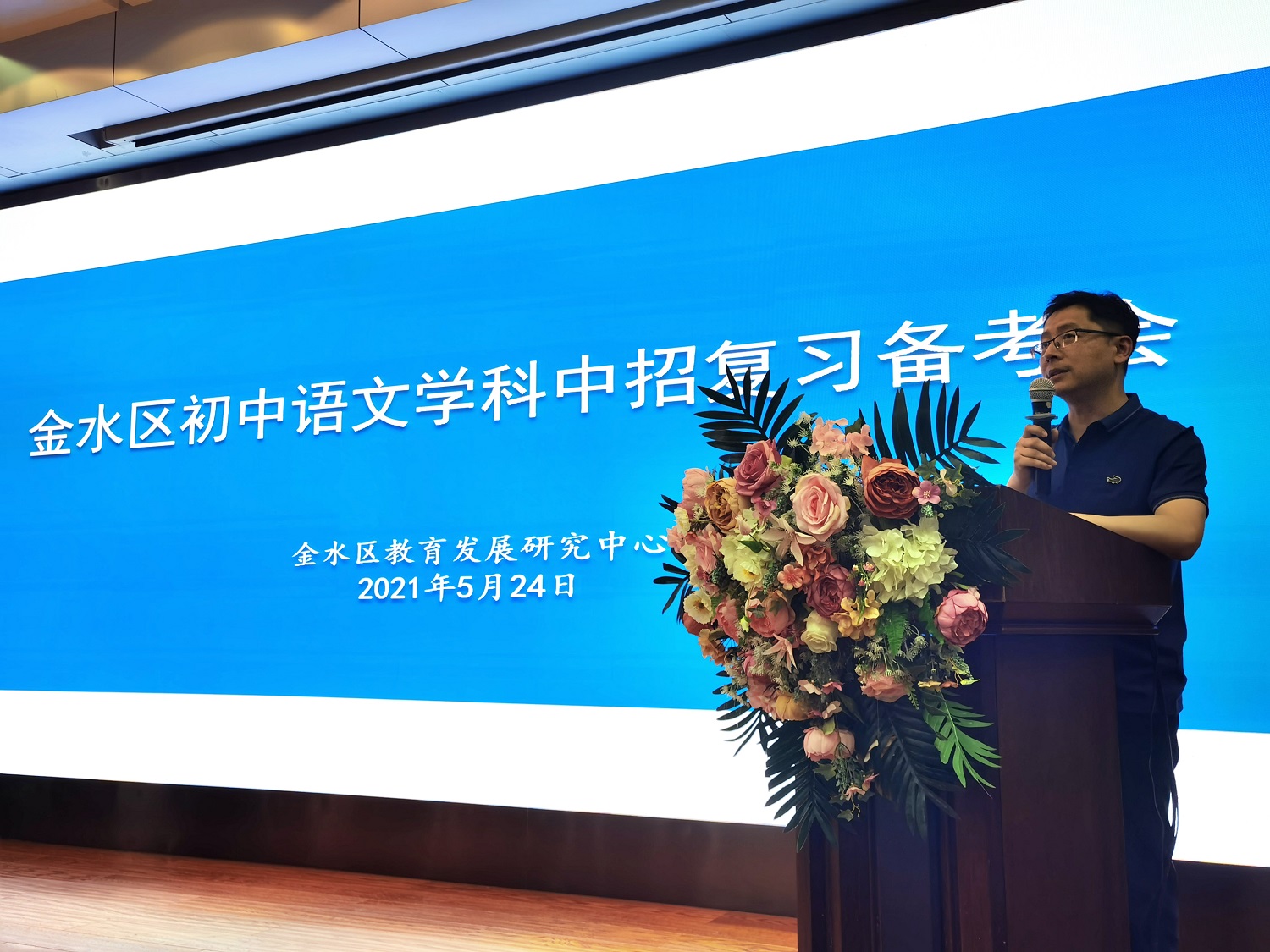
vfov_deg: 39.7
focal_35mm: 36
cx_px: 635
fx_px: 1321
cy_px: 476
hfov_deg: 51.4
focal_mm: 6.71
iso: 50
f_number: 1.9
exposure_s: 1/94.3
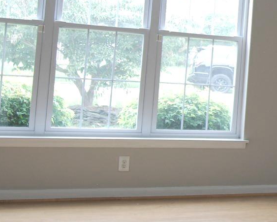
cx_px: 415
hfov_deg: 20.1
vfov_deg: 18.6
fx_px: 673
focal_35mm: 82
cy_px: 49
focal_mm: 16
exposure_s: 1/60
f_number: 2.8
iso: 200
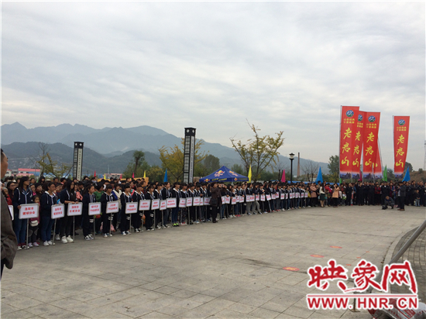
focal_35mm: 29
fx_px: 357
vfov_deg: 48.2
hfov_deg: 61.7
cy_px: 160
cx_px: 213
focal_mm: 4.15
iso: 32
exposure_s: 1/838
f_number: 2.2
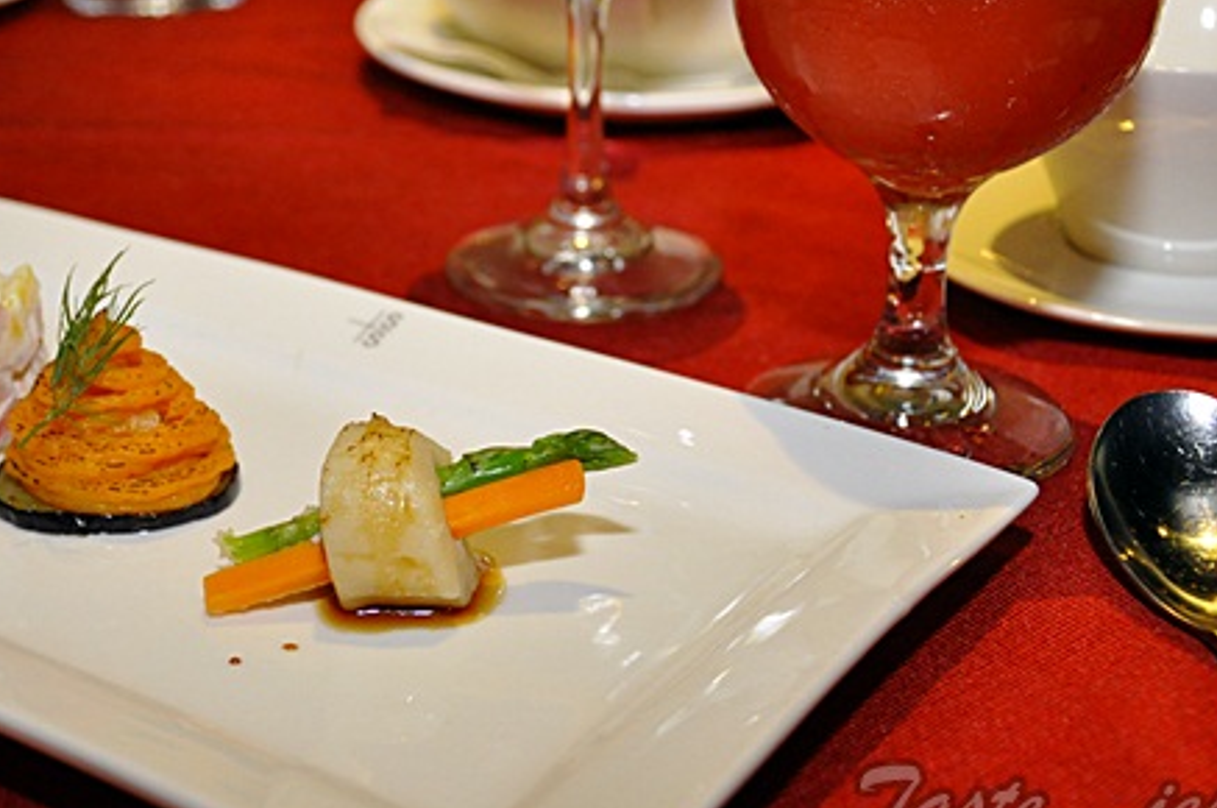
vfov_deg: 20.2
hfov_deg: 29.8
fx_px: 2262
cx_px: 370
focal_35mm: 67
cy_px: 276
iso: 1250
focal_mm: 30
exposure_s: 1/50
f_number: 4.2
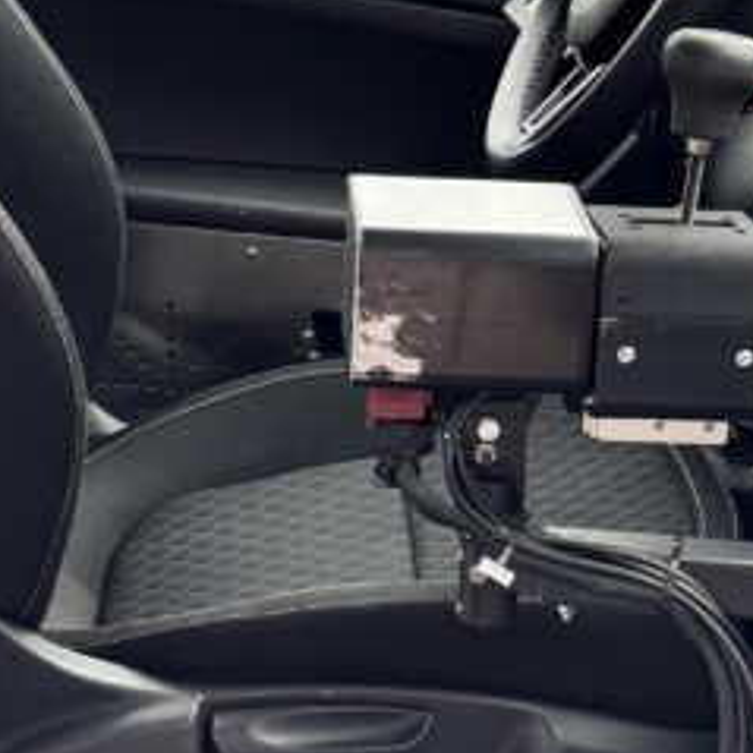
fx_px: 2240
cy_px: 514
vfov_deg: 19.0
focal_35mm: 91
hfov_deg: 19.1
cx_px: 441
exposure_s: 1/121
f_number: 1.78
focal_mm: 6.76
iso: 100
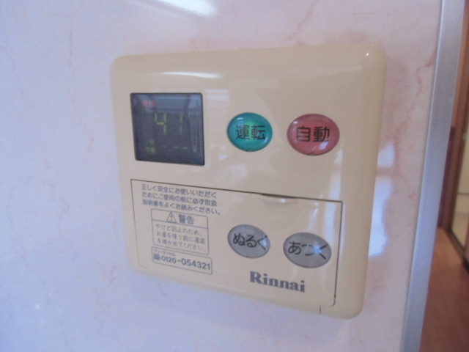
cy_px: 176
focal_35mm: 24
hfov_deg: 71.6
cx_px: 234
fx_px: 325
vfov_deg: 56.8
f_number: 3
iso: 400
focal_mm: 4.24
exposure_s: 1/60
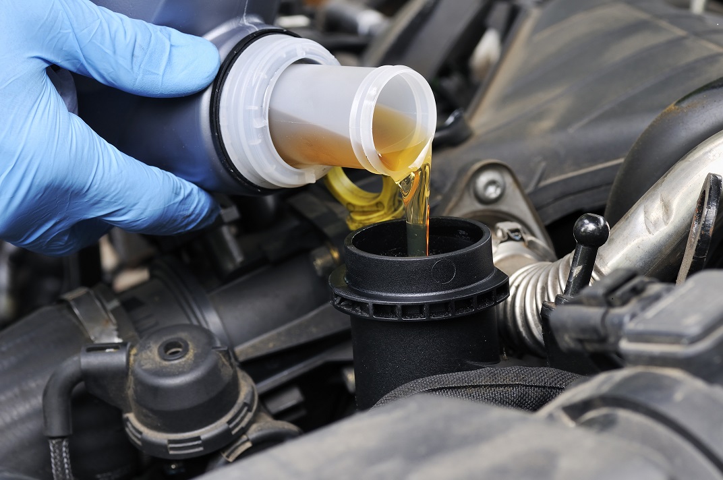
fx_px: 2708
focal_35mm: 135
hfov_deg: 15.2
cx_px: 362
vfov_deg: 10.1
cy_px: 240
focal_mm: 90
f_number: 8
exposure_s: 1/25
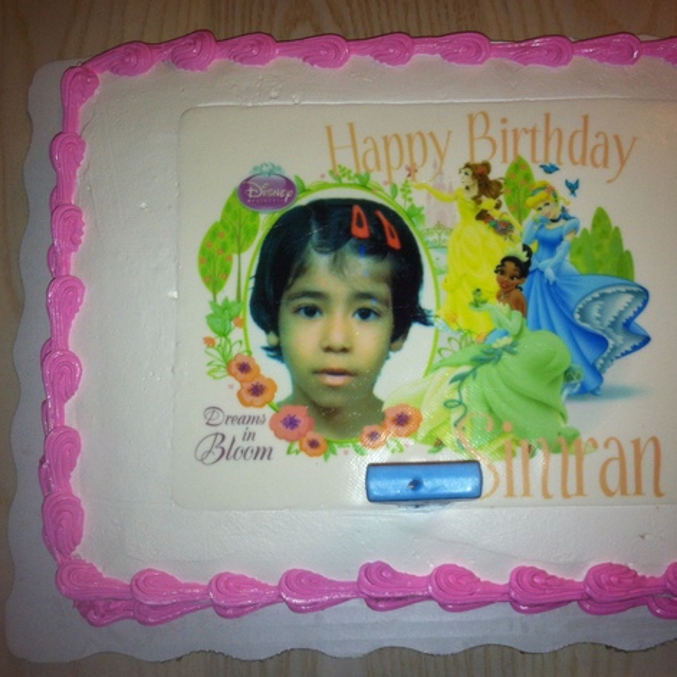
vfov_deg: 40.0
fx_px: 929
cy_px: 338
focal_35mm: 42
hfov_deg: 39.9
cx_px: 407
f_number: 2.8
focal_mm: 3.85
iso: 80
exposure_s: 1/36
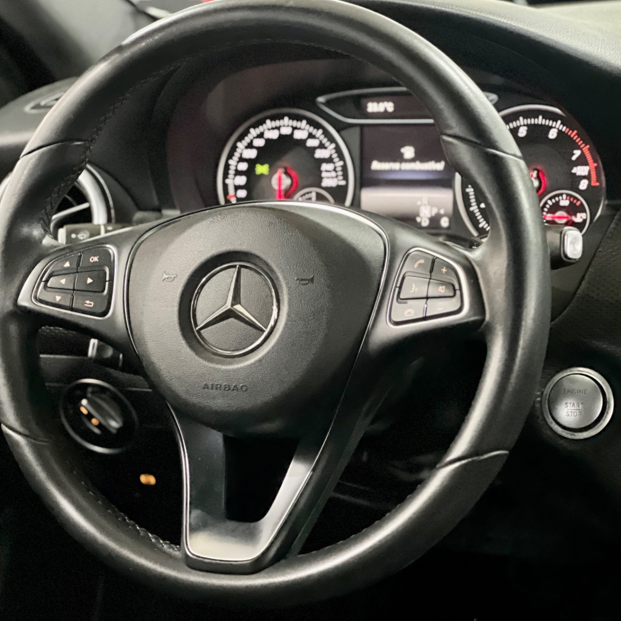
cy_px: 299
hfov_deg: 18.3
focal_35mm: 95
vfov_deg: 18.3
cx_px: 235
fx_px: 1928
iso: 2000
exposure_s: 1/15
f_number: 2.8
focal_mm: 9
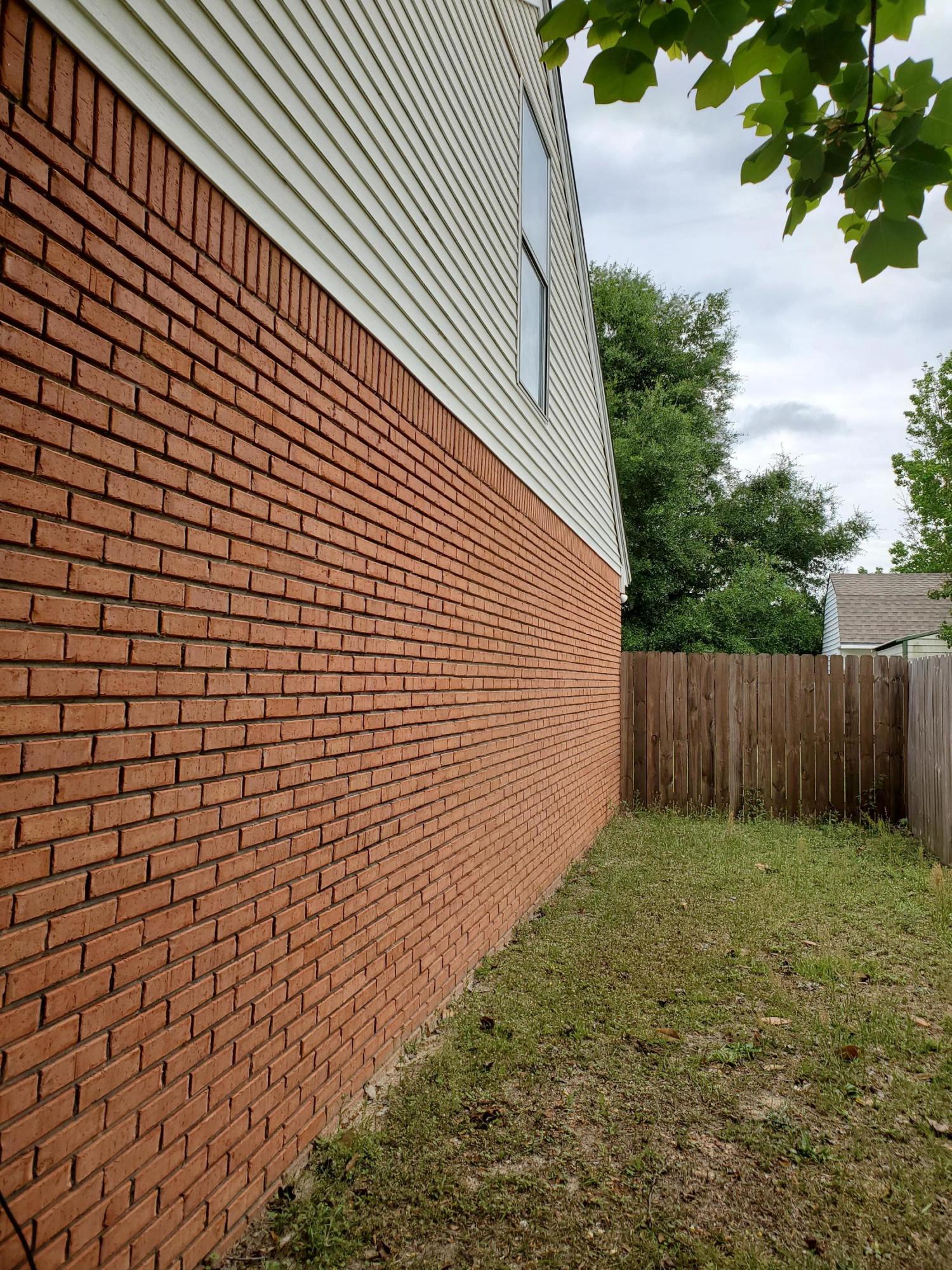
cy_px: 635
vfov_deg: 67.3
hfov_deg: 53.1
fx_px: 953
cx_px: 476
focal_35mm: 26
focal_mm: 4.3
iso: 50
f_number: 2.4
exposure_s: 1/691
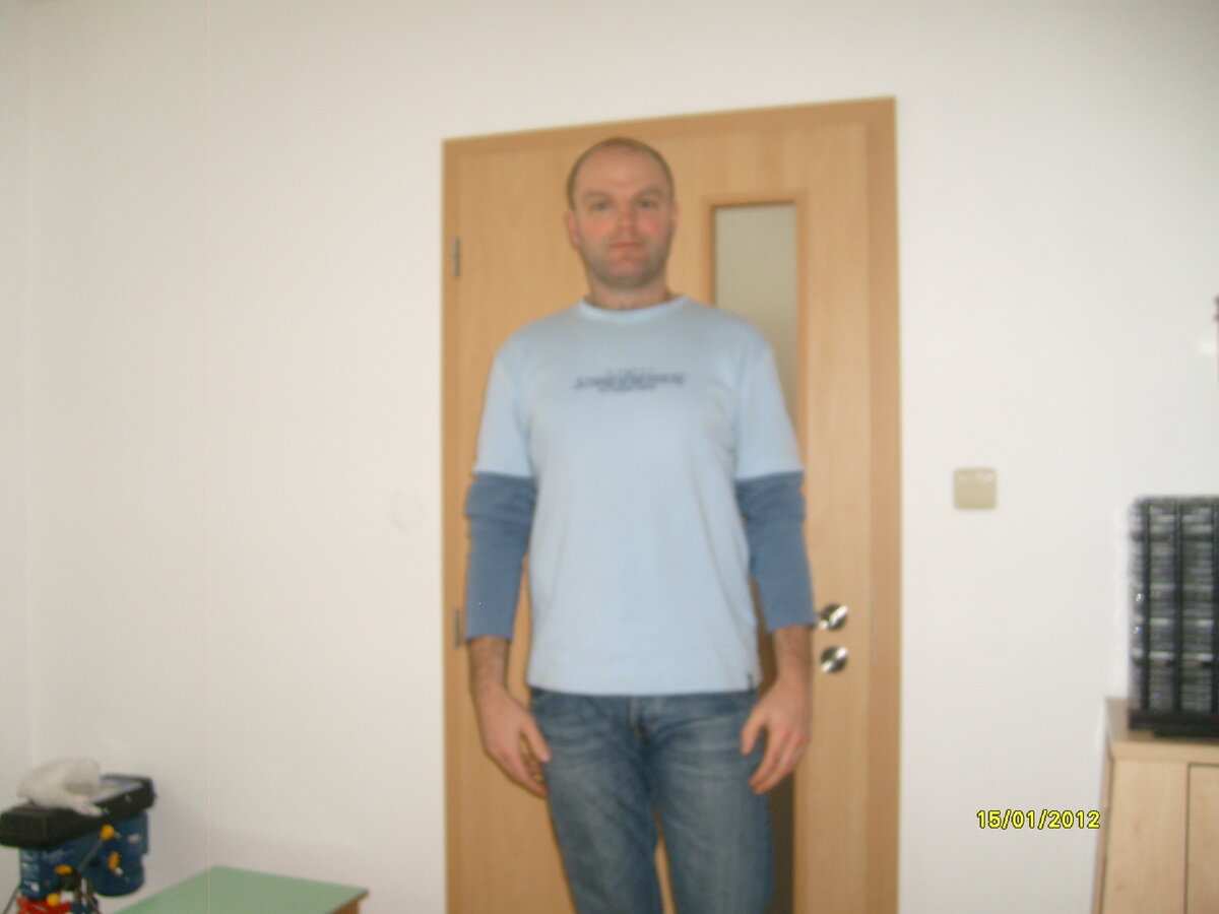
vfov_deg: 40.7
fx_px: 1233
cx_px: 610
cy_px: 457
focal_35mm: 35
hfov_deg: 52.6
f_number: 2.8
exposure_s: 1/45
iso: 100
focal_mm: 5.8
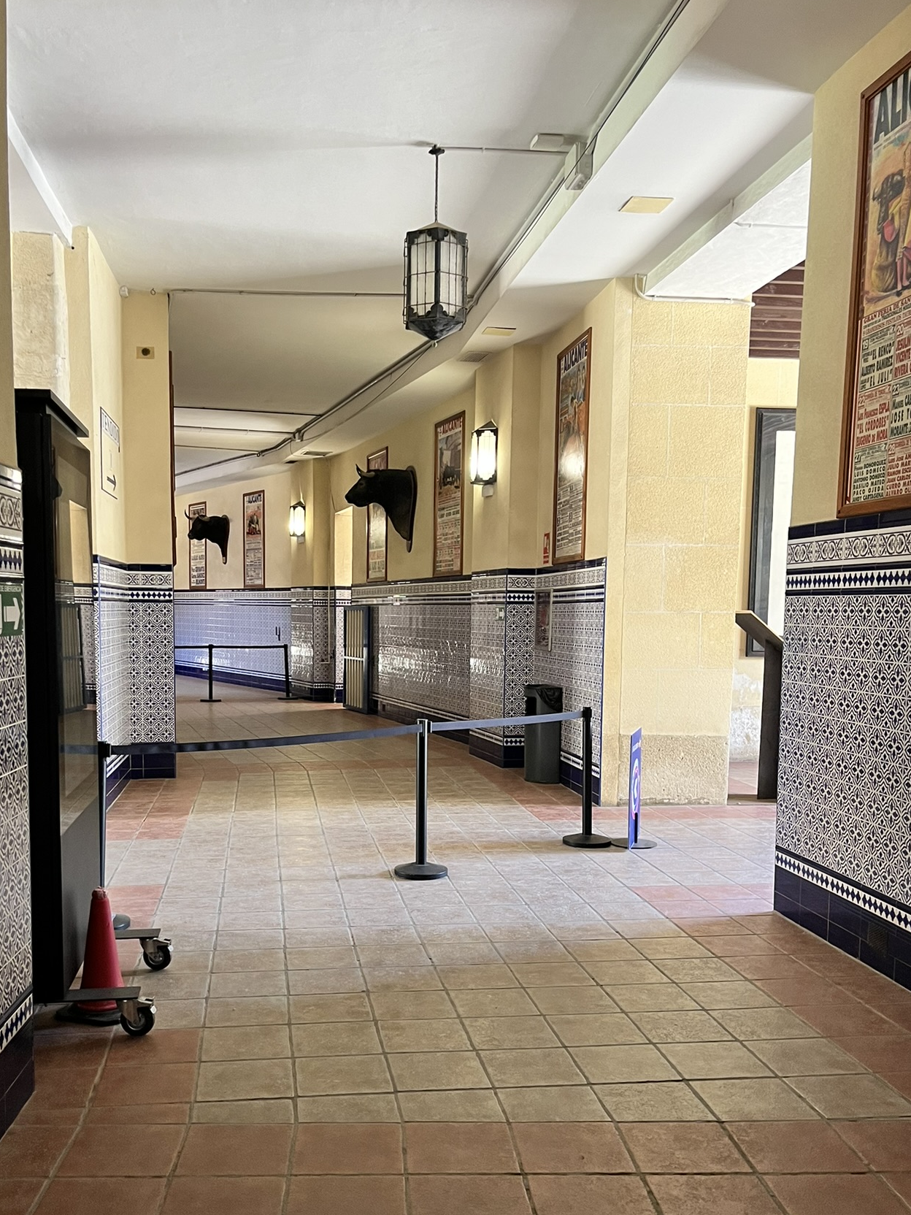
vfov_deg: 56.4
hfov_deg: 44.0
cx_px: 376
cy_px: 722
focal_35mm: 32
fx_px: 1123
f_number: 1.6
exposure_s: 1/50
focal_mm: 5.1
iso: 100
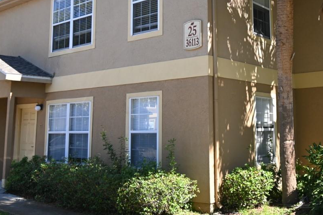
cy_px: 60
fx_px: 404
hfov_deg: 43.2
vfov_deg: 29.5
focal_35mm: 45
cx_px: 208
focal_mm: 20
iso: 125
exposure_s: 1/125
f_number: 5.6
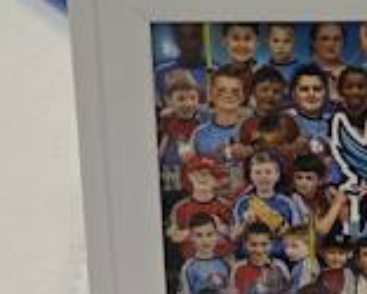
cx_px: 416
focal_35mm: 144
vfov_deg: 10.7
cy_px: 174
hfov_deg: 13.1
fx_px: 1565
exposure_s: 1/120
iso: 400
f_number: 1.8
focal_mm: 5.4
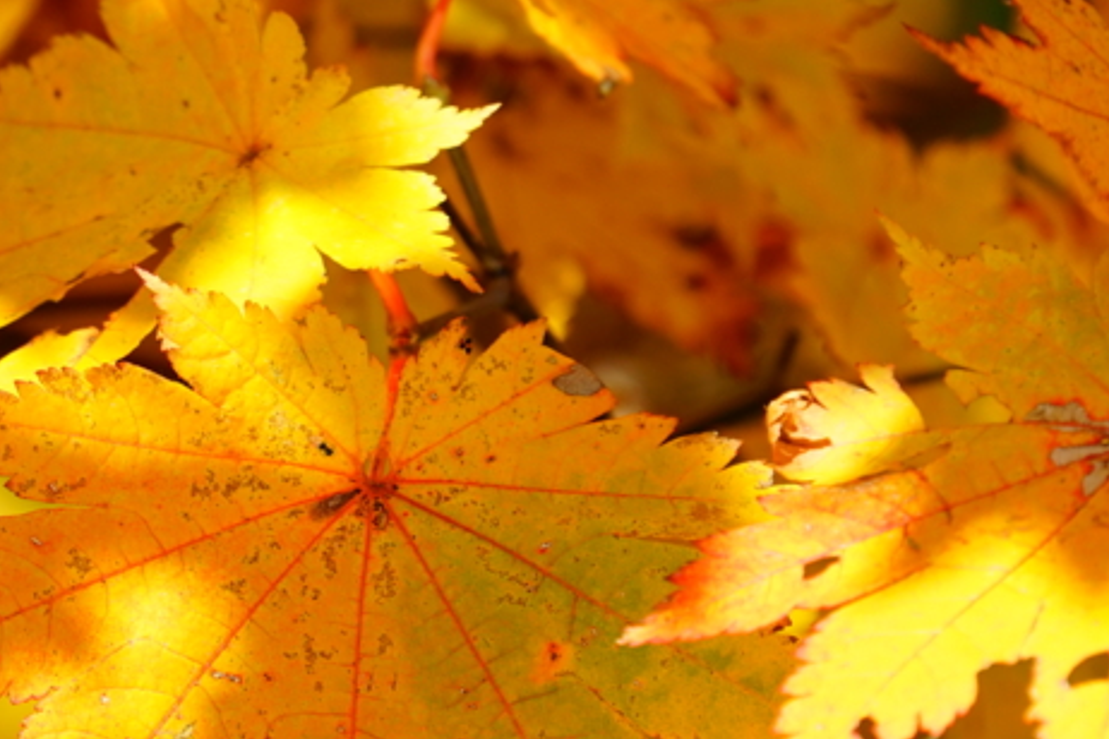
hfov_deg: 4.0
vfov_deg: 2.6
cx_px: 322
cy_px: 570
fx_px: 16018
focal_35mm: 520
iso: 200
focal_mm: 200
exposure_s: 1/320
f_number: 6.3
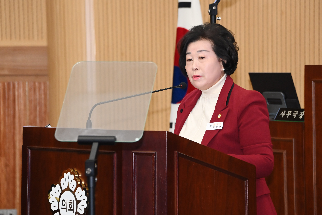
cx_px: 161
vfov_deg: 7.6
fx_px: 1610
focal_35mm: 180
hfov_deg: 11.4
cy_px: 108
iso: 5000
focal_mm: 180
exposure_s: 1/250
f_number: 6.3
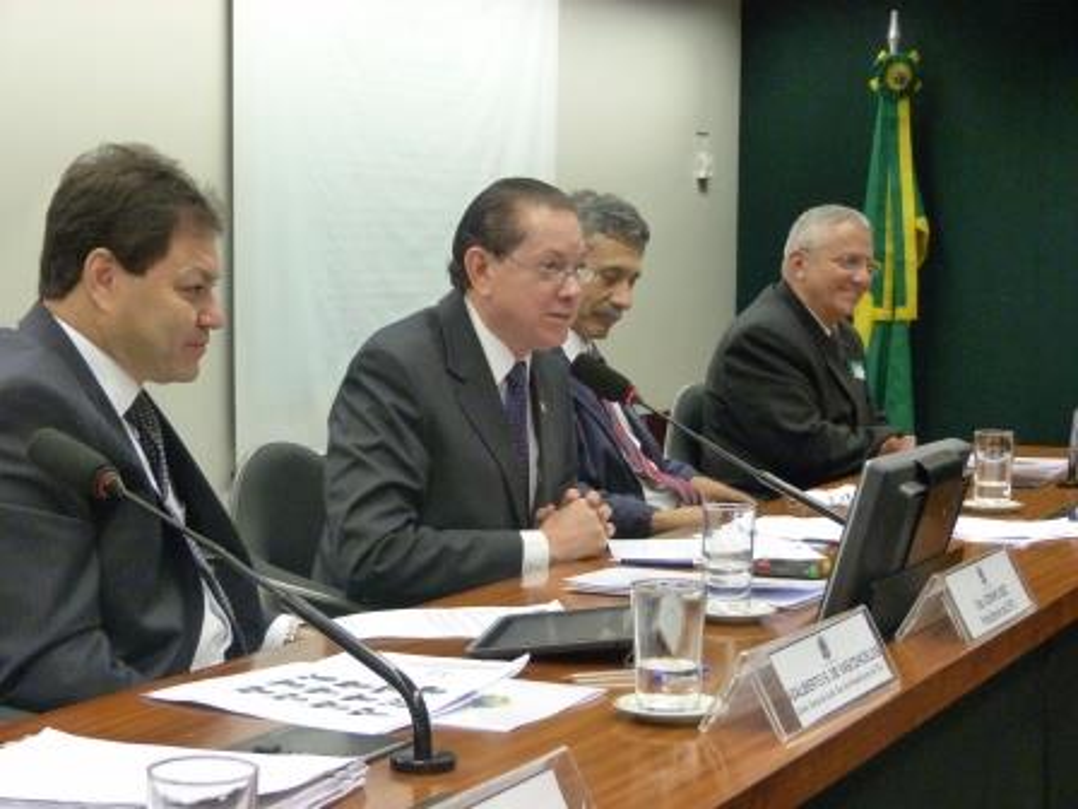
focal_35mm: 69
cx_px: 539
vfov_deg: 21.3
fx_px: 2149
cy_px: 404
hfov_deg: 28.2
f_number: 3.3
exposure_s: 1/125
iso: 800
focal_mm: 12.4
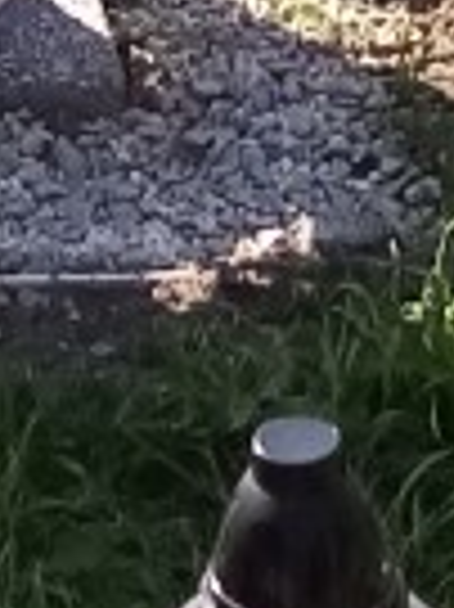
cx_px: -90
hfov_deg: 11.8
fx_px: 2154
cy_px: -694
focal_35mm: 123
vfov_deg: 13.3
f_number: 1.8
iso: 104
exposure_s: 1/629
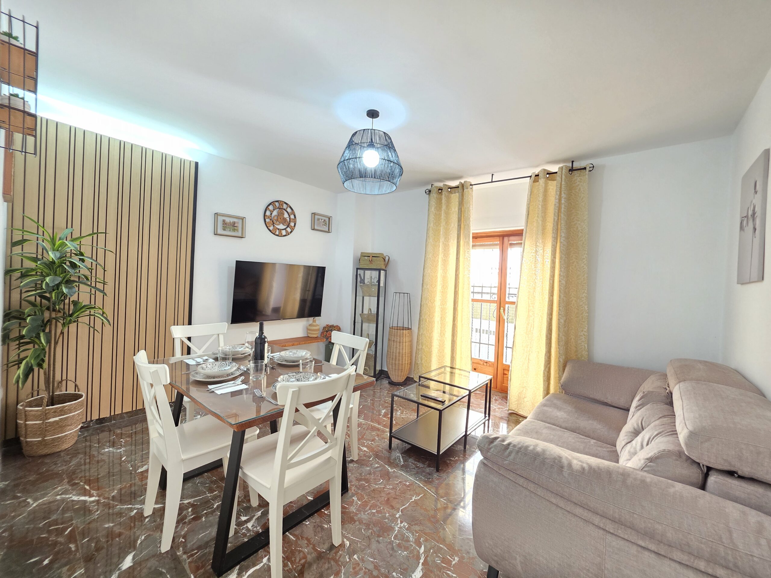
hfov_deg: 106.2
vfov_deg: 89.9
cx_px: 386
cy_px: 289
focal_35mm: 13
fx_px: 290
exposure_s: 1/50
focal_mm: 2.2
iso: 320
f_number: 1.9
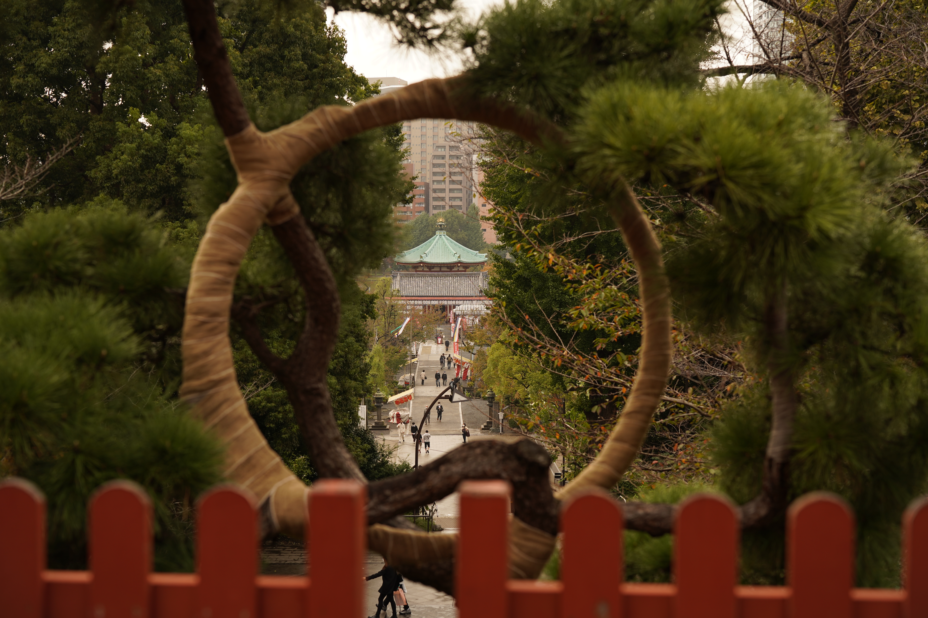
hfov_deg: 39.6
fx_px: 1289
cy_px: 309
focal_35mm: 50
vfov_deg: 27.0
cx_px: 464
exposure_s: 1/640
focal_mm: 50
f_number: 3.2
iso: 100
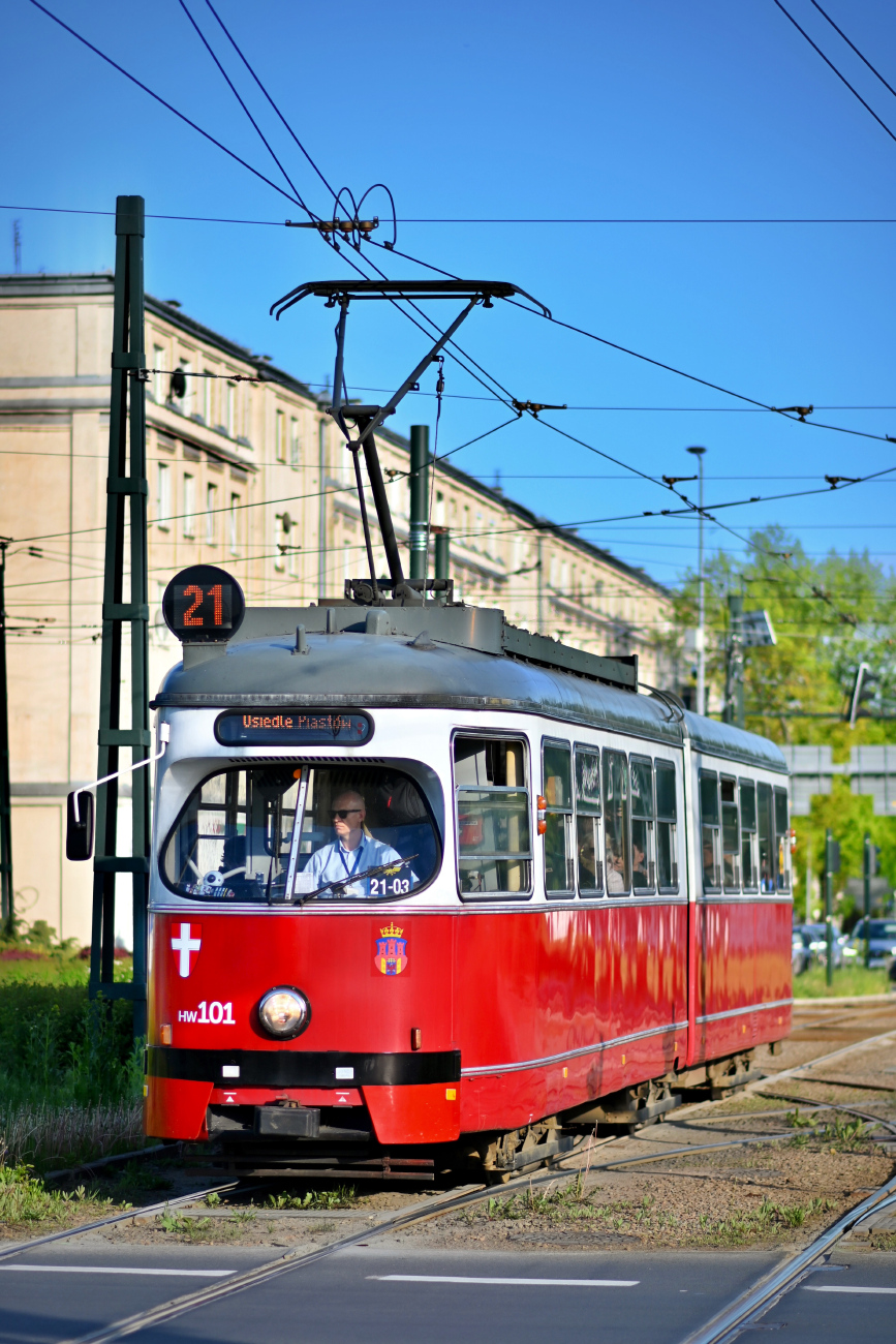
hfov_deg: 10.8
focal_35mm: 128
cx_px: 448
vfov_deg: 16.1
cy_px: 672
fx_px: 4758
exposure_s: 1/4000
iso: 100
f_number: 1.8
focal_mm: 85
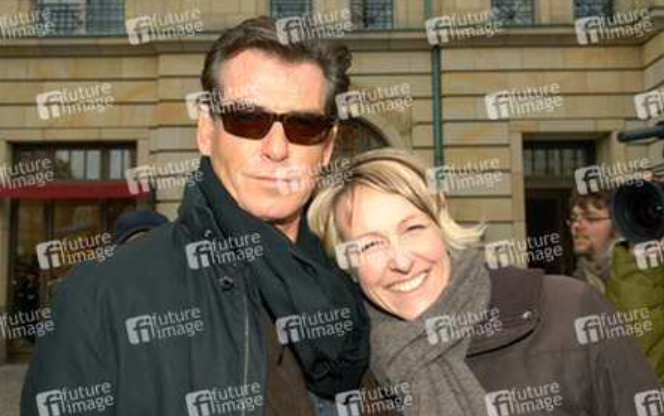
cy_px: 214
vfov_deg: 35.8
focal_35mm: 36
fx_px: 643
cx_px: 332
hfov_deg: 54.6
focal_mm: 23
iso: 125
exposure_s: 1/60
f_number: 7.1
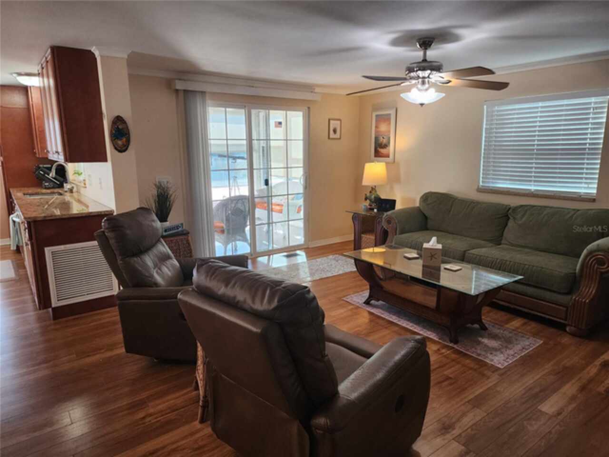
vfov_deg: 58.9
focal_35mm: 23
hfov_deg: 73.9
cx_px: 304
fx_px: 405
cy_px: 228
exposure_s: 1/120
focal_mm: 6.4
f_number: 1.8
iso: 200
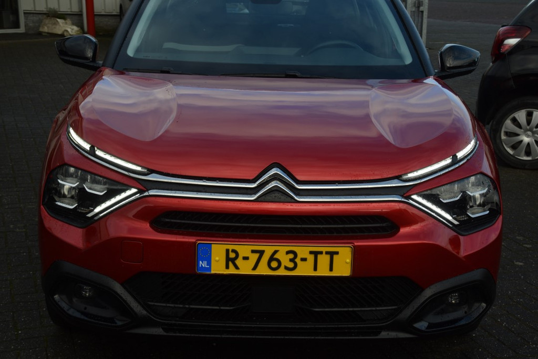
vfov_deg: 21.6
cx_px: 269
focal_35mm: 63
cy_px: 180
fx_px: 942
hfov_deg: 31.9
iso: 220
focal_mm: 42
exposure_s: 1/250
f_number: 8
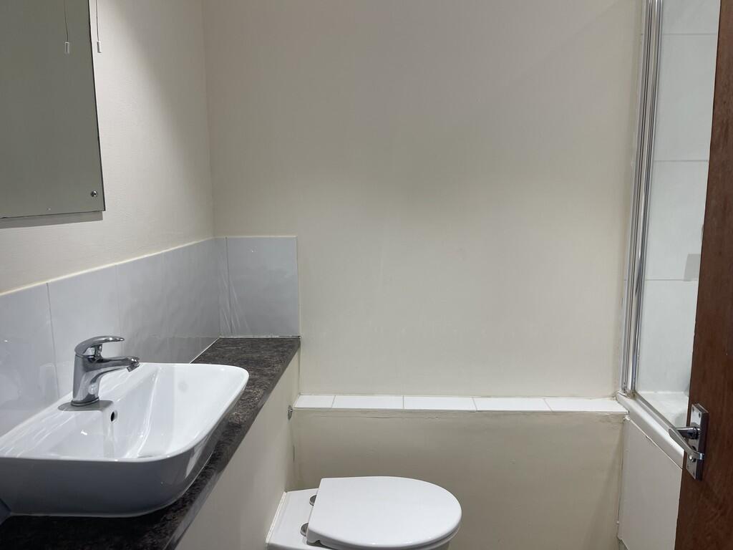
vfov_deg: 54.9
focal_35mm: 25
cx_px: 366
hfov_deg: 69.4
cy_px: 275
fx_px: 529
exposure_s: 1/100
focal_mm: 5.1
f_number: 1.6
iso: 64
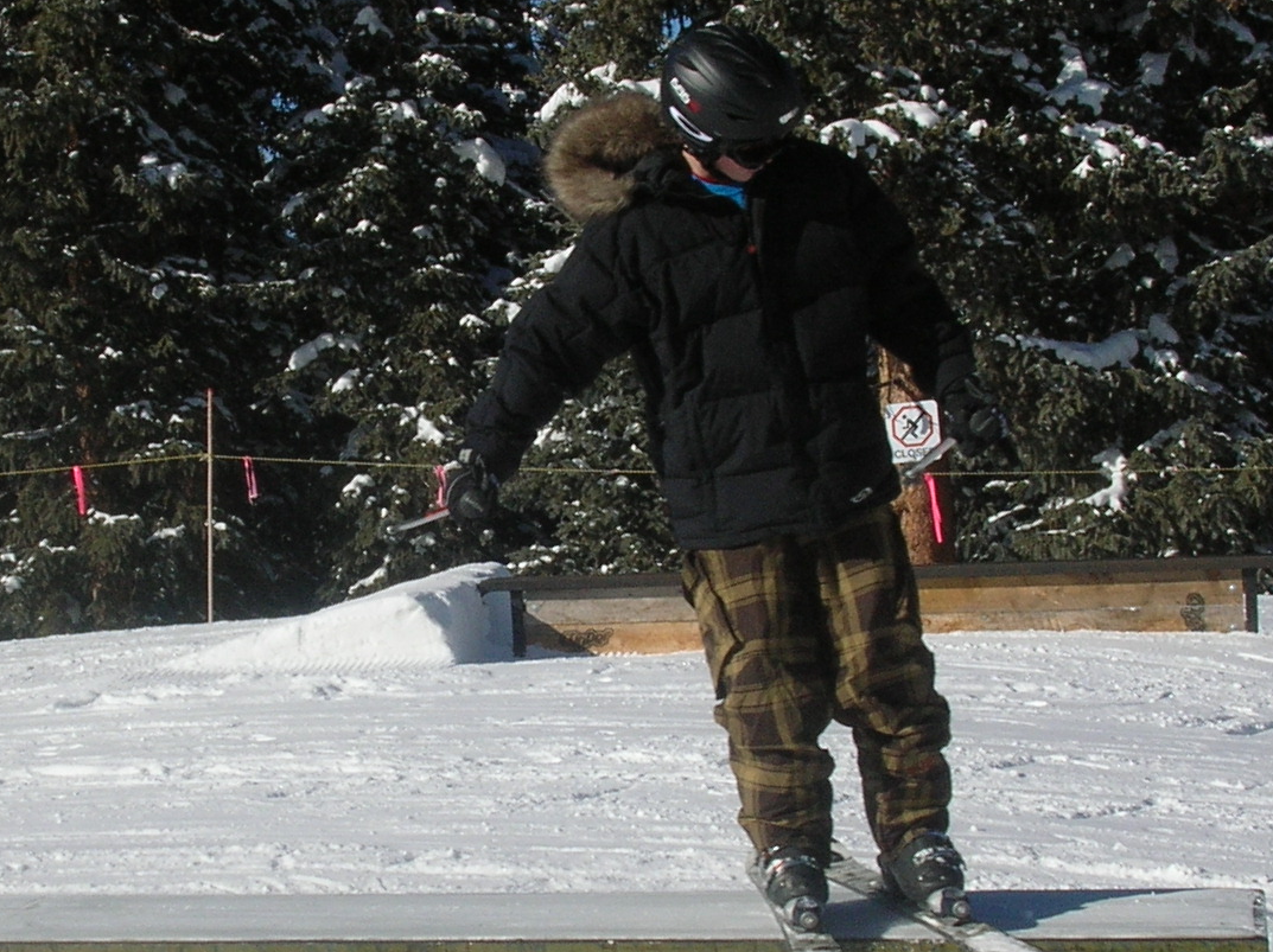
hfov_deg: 20.4
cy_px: 517
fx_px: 3528
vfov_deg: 15.4
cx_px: 494
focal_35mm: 96
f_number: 6.2
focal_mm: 7.5
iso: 50
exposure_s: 1/570
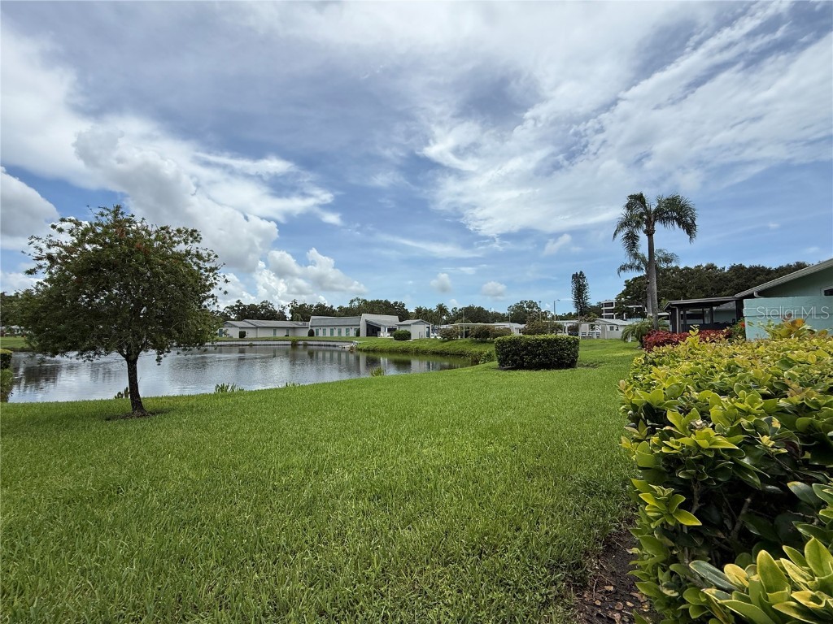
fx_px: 337
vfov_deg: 85.7
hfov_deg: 102.1
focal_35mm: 14
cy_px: 312
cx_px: 416
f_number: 2.2
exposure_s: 1/3663
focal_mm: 2.22
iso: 50
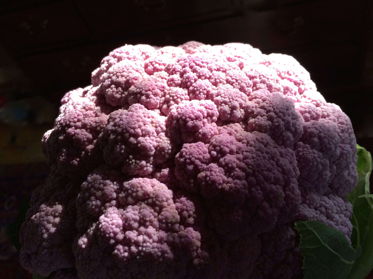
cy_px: 140
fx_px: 312
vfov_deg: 48.2
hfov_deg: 61.7
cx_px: 186
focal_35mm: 29
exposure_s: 1/30
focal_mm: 4.15
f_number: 2.2
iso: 64
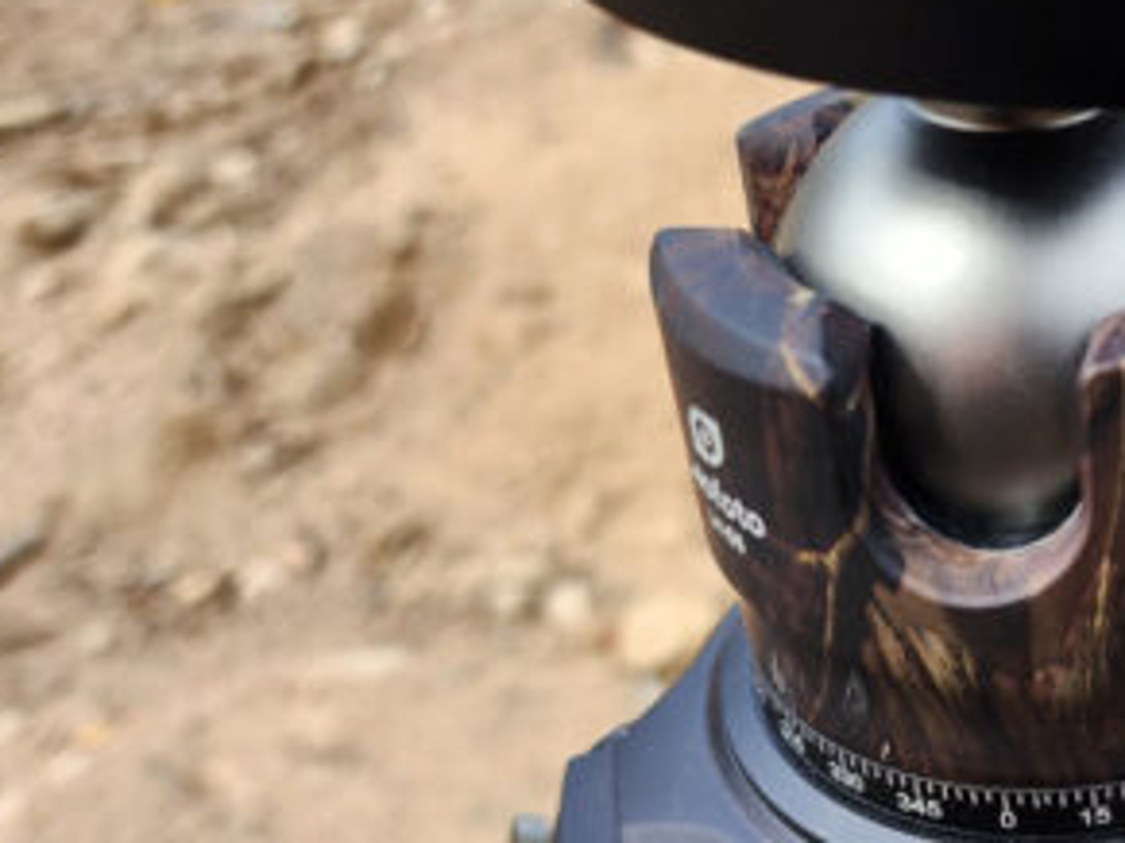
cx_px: 1082
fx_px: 1722
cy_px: 547
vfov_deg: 27.4
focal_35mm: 53
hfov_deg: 33.6
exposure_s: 1/273
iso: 12
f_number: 1.8
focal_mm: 6.4
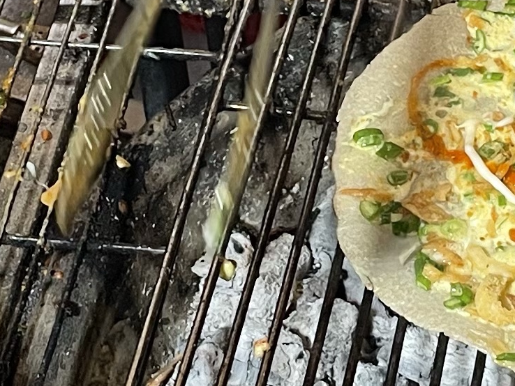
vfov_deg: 10.4
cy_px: 243
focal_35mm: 142
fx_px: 2113
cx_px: 454
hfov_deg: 13.8
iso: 125
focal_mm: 4.2
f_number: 1.6
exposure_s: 1/50
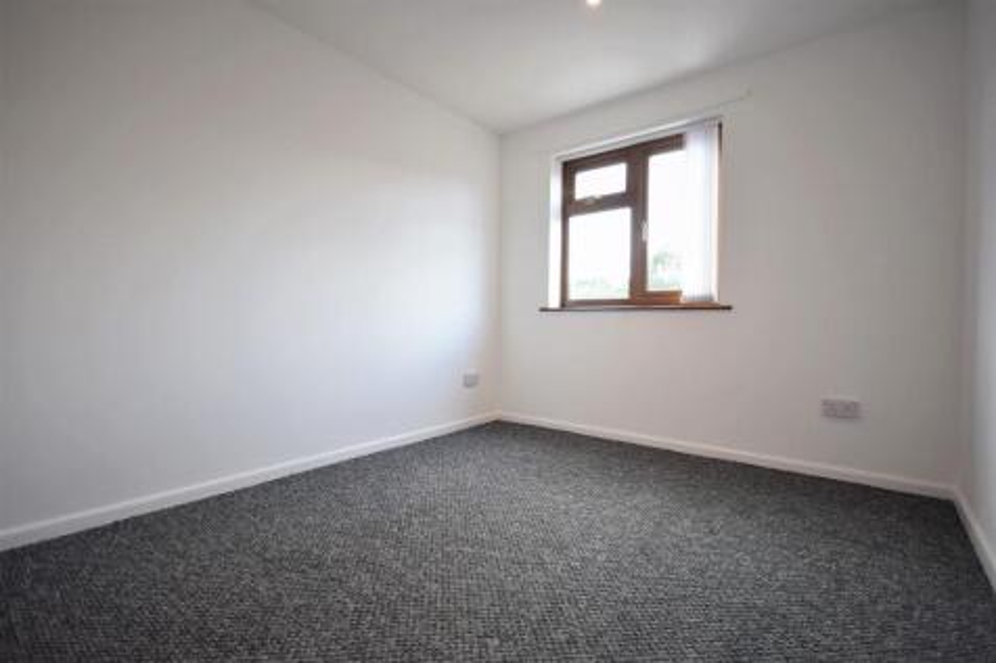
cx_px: 498
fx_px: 456
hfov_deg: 95.0
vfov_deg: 72.0
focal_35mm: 16
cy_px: 332
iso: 400
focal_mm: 11
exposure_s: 1/80
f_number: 4.5
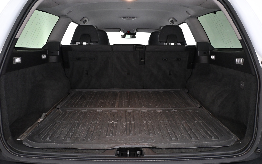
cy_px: 77
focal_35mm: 30
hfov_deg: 62.5
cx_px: 130
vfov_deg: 41.5
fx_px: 216
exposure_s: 1/60
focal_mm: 19.5
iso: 3200
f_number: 3.8
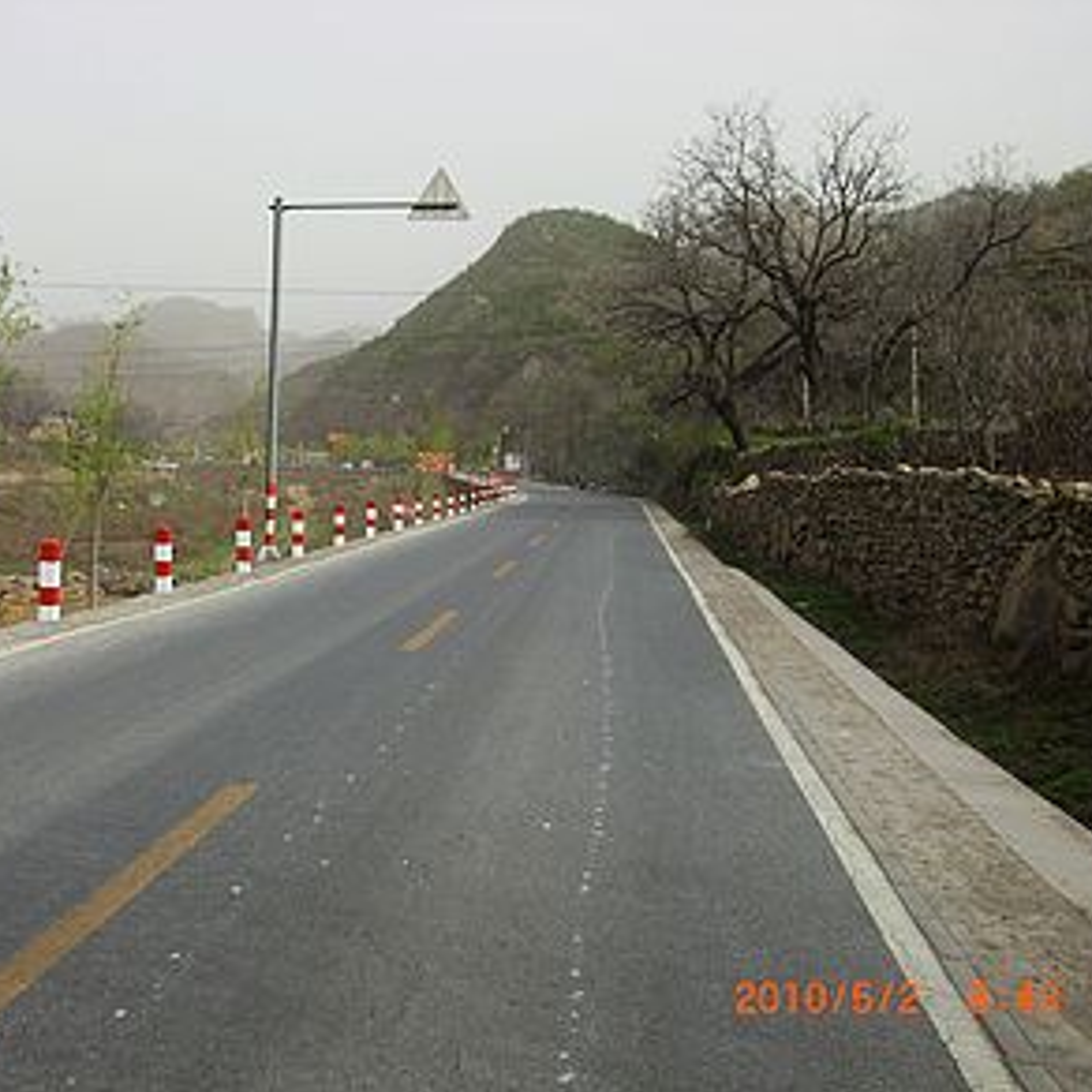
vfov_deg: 36.8
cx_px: 404
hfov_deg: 36.6
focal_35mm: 46
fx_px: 1642
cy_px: 553
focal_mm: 6.2
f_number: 4.3
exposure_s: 1/500
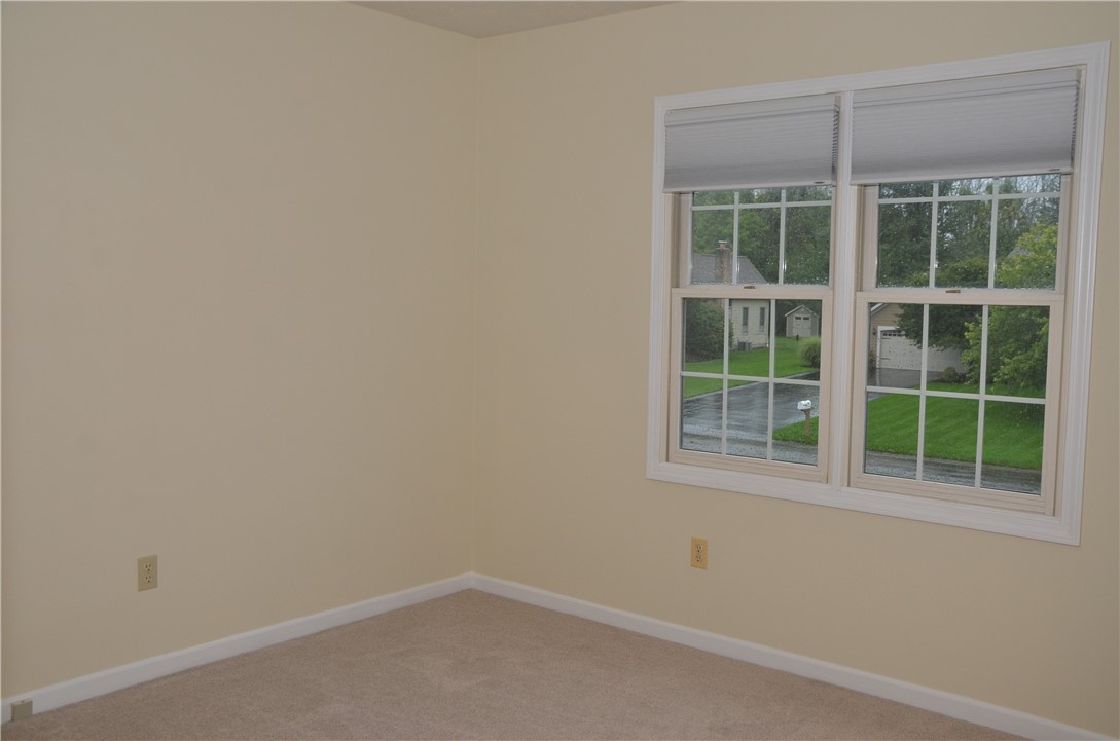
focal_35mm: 33
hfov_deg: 57.3
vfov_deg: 39.8
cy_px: 370
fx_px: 1024
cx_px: 560
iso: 500
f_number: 6.3
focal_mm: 22
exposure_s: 1/60
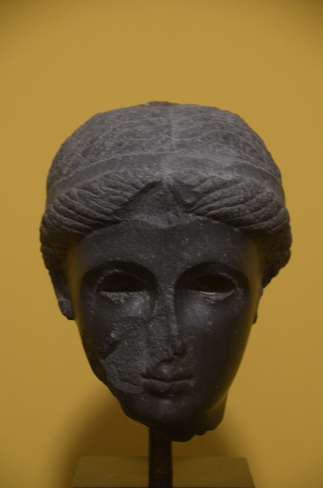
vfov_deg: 15.2
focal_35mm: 135
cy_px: 244
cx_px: 162
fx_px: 1824
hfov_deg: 10.1
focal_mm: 90
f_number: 5.3
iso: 1250
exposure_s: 1/6
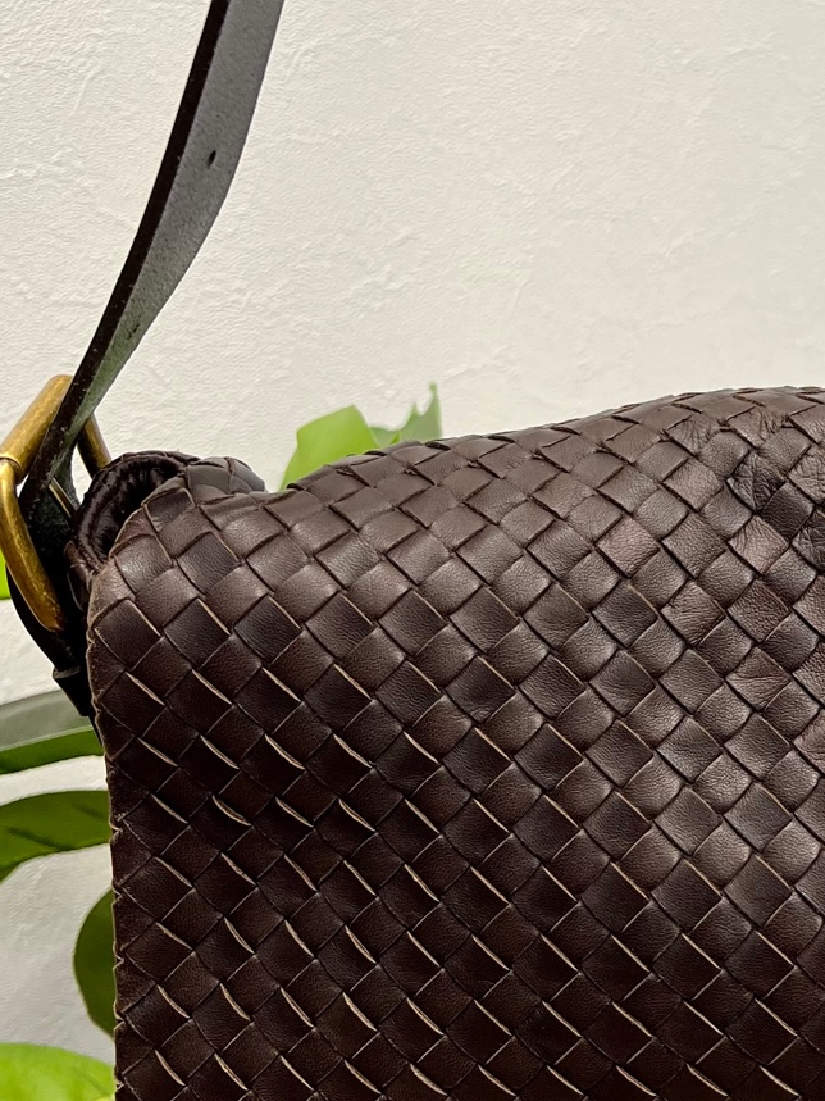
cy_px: 227
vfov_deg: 30.9
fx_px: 1939
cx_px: 925
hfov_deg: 22.6
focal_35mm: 61
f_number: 1.5
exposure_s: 1/120
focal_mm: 5.7
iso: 50
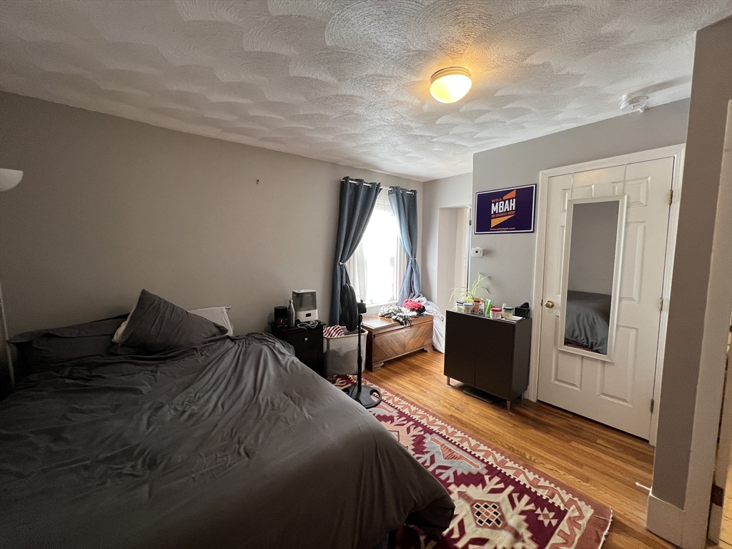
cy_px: 274
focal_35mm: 13
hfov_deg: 106.2
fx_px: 275
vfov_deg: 89.9
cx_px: 366
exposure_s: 1/120
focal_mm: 1.57
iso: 200
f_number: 1.8
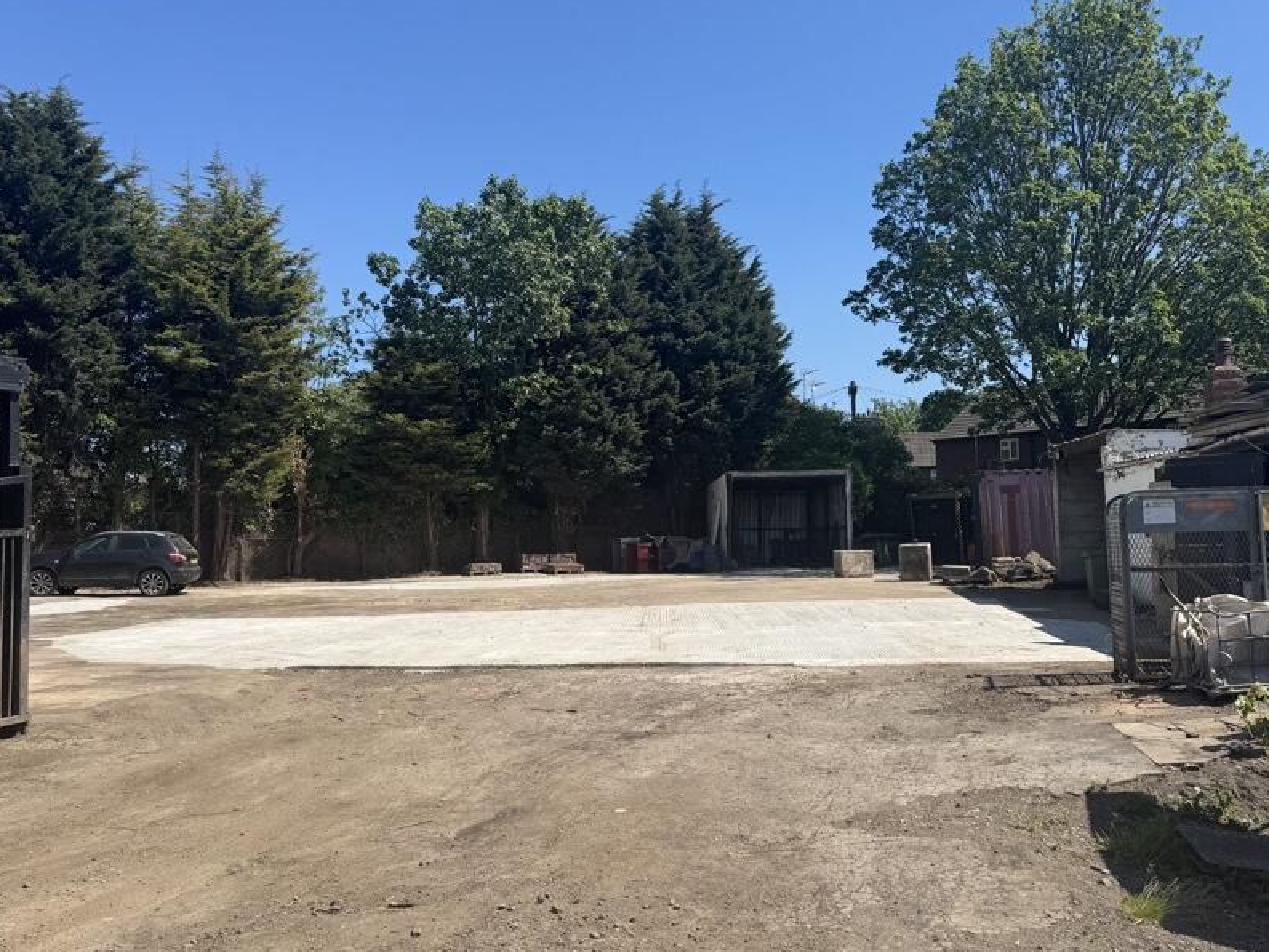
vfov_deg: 45.4
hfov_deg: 58.3
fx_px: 1137
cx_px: 648
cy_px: 442
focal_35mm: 31
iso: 80
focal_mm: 6.76
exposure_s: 1/4049
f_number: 1.78
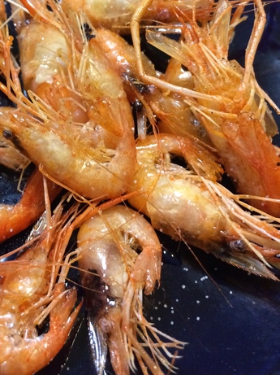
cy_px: 124
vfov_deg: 44.2
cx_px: 88
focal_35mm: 42
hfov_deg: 33.9
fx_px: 454
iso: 320
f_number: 2.2
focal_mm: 4.15
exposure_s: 1/24
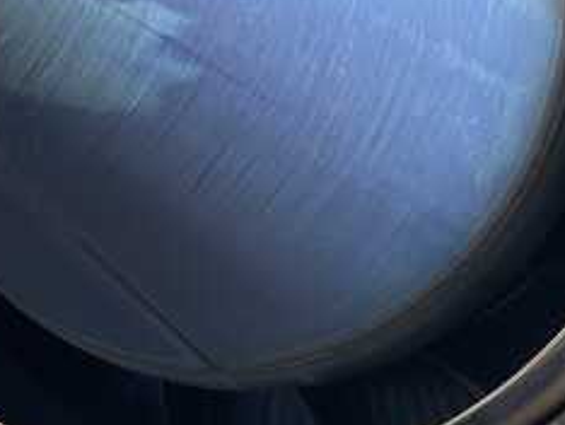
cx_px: 406
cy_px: 475
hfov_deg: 16.1
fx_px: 1993
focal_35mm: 122
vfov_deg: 12.0
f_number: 1.6
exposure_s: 1/121
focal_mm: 4.2
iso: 50
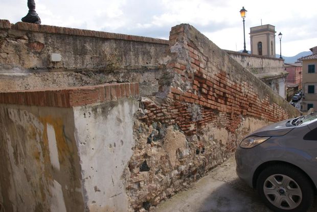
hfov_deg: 73.7
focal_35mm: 24
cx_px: 158
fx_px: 211
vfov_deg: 53.2
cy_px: 106
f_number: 10
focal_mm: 16
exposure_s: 1/100
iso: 100
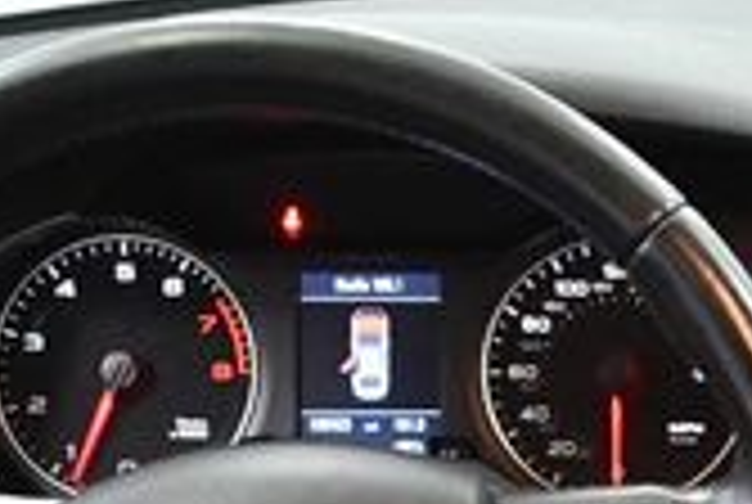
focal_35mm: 138
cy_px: 853
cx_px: 842
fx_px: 2888
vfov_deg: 9.6
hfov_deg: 14.5
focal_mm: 18
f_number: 3.5
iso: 3600
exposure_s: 1/60
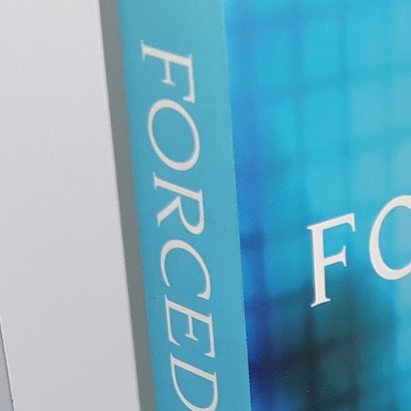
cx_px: 492
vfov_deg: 14.3
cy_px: 501
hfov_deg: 14.3
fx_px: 1585
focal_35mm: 118
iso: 40
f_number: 1.7
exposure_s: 1/120
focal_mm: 3.7
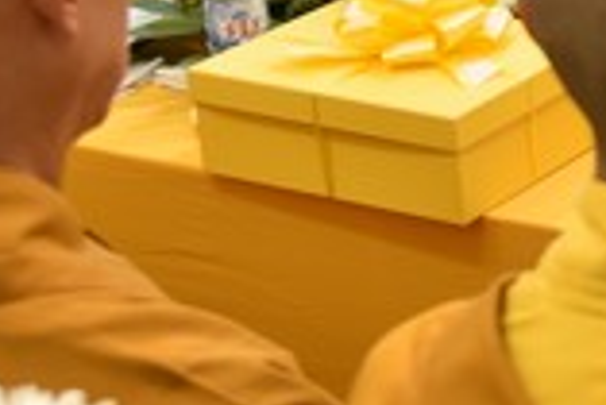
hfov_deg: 12.6
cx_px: 1177
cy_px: -316
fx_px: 2443
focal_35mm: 145
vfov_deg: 9.1
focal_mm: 35
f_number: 4
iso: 640
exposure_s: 1/60
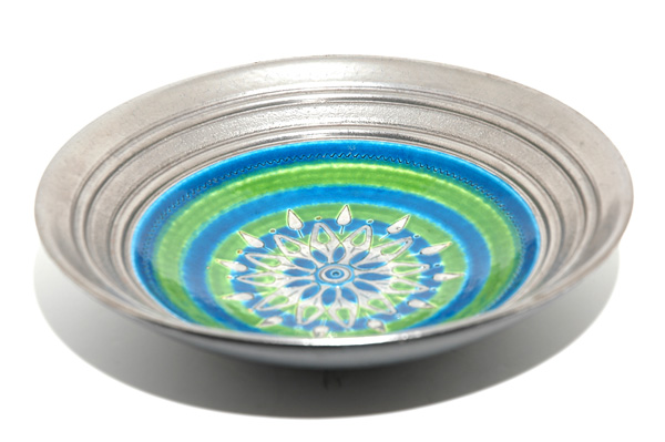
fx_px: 1523
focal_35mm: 82
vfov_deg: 16.5
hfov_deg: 24.6
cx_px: 332
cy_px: 221
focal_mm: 55
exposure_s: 1/60
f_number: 4.5
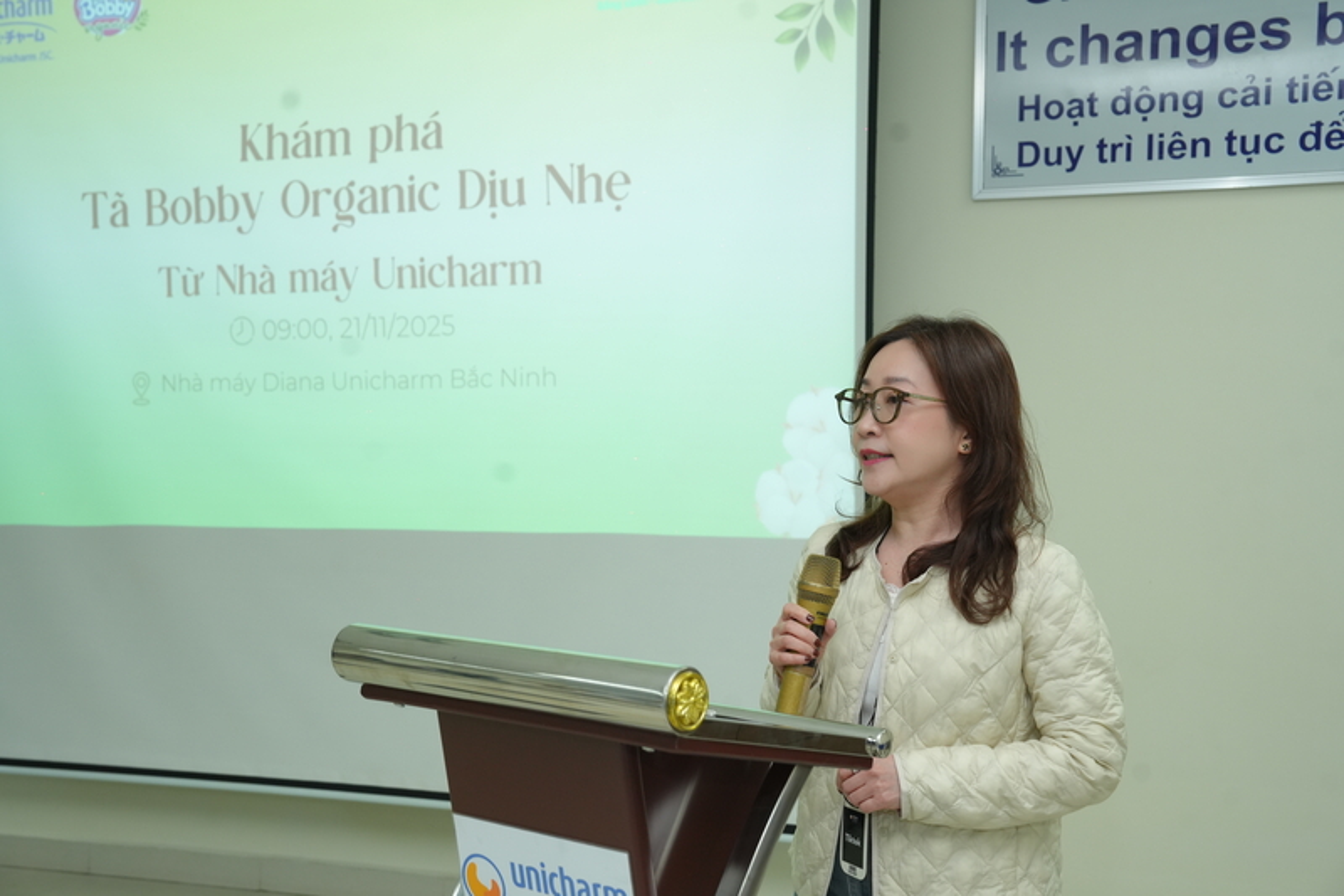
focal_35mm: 42
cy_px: 448
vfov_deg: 31.9
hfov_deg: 46.4
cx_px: 672
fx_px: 1568
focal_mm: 42
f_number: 5.6
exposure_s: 1/125
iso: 1600
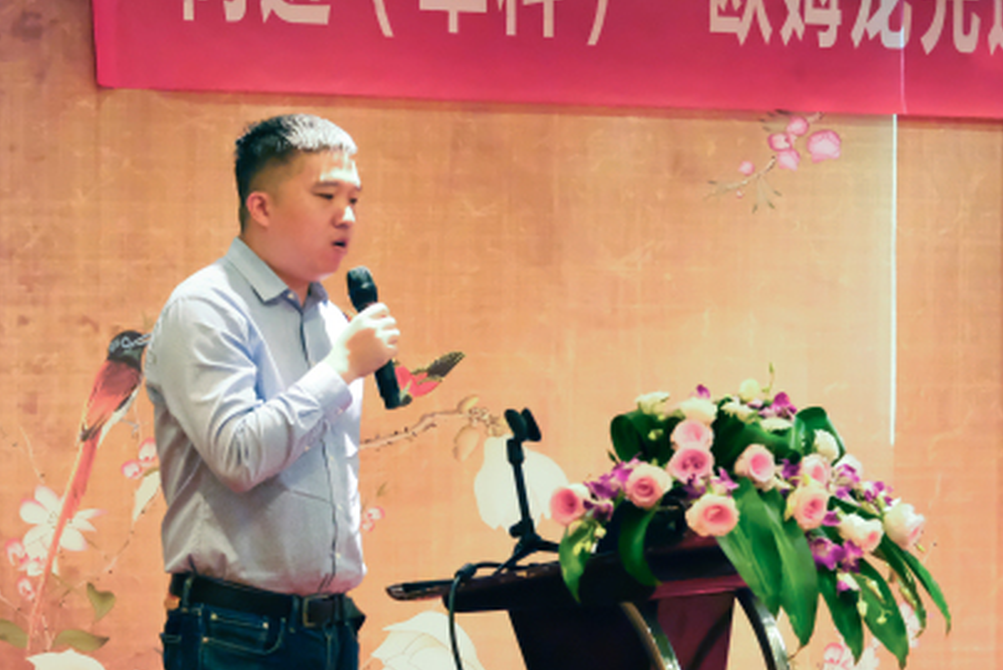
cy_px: 481
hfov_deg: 17.7
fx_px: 3206
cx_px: 300
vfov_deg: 11.9
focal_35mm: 115
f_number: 4
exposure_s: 1/200
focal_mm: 41.1
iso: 12800
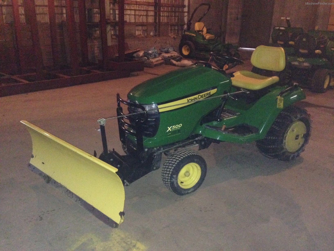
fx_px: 318
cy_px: 126
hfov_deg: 55.4
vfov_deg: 42.9
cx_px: 167
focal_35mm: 33
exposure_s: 1/16
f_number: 2.4
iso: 800
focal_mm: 4.12
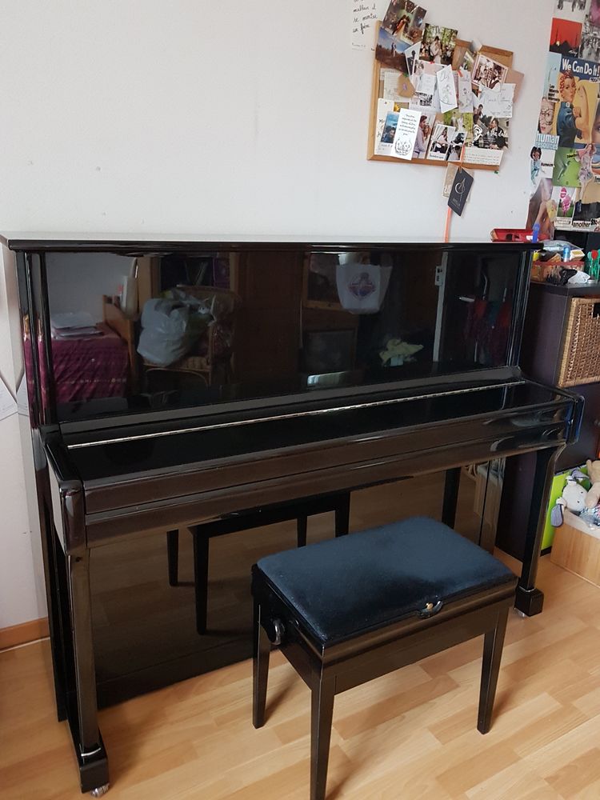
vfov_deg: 67.3
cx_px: 300
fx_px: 601
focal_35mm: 26
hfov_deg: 53.1
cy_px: 400
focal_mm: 4.2
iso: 200
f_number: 1.7
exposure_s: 1/20
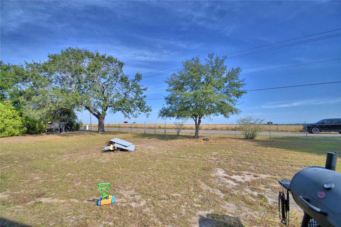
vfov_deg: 77.3
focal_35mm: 15
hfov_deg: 100.4
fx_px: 142
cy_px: 114
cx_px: 170
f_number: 4.5
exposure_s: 1/1250
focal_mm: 10
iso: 100
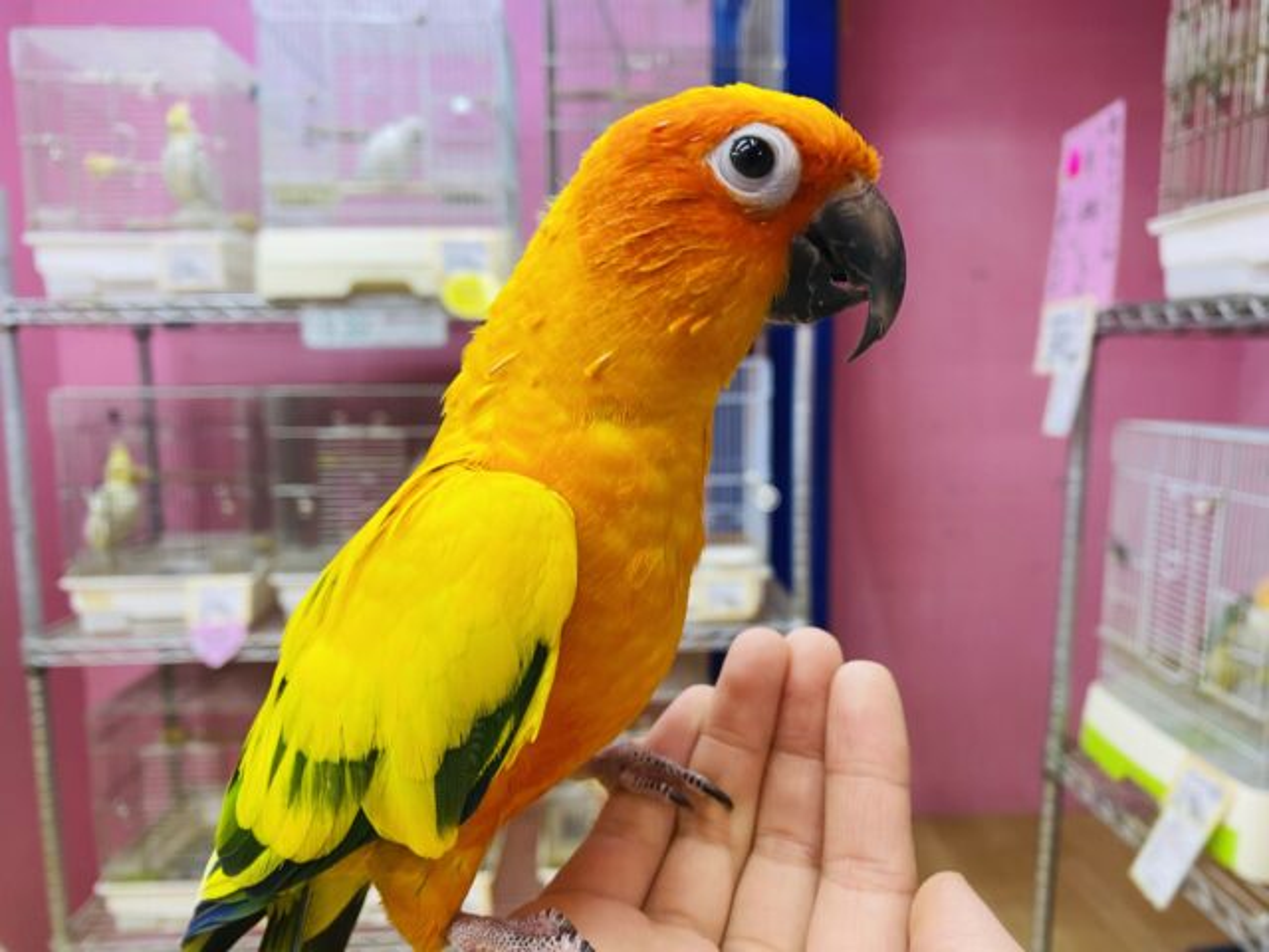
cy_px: 476
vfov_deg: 54.9
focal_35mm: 25
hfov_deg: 69.4
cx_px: 634
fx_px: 916
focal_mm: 4.25
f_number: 1.8
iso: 64
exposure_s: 1/50
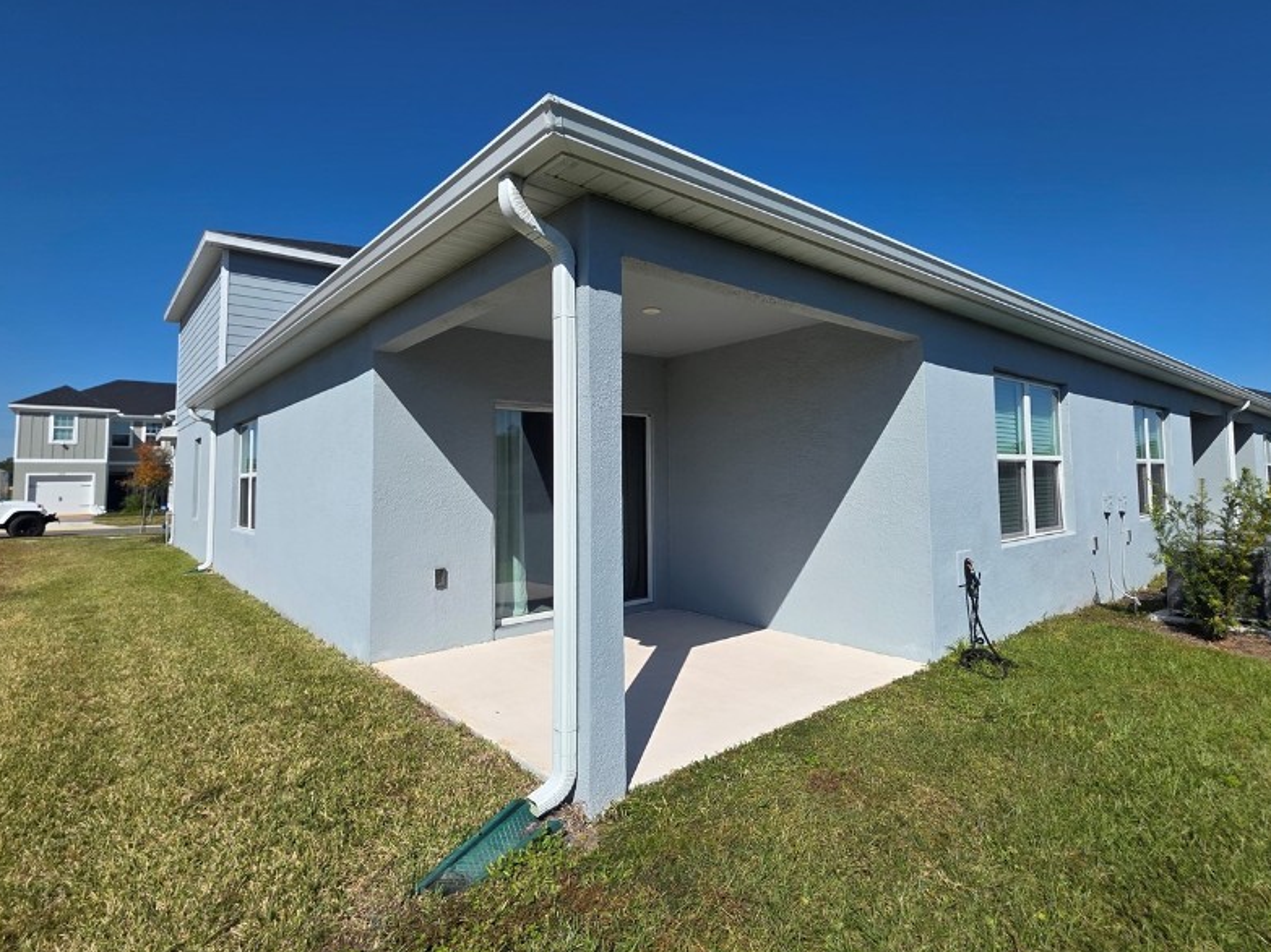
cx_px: 696
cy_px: 425
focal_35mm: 17
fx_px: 624
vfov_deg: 74.5
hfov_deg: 90.8
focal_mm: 2.2
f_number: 1.9
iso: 40
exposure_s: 1/3502
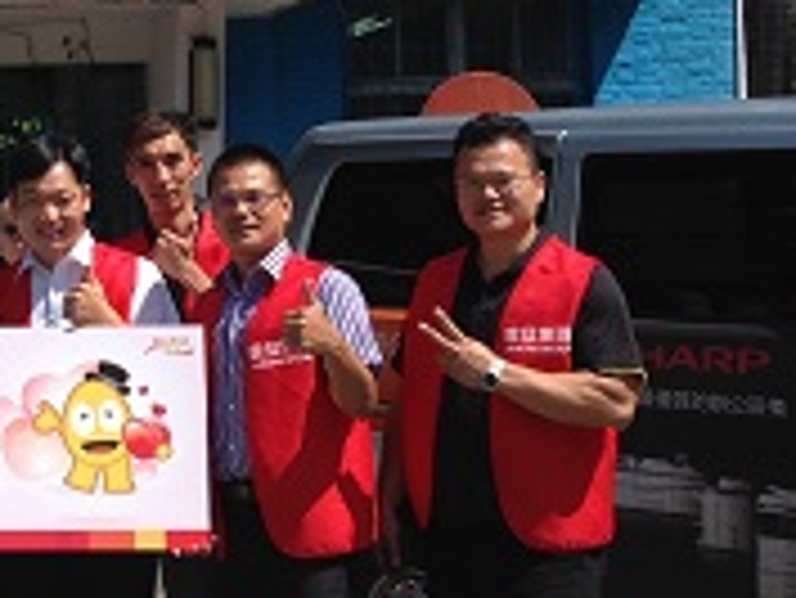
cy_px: 146
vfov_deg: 15.8
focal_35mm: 93
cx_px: -103
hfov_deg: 20.0
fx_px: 2140
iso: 50
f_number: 2.4
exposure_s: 1/1550
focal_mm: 4.12
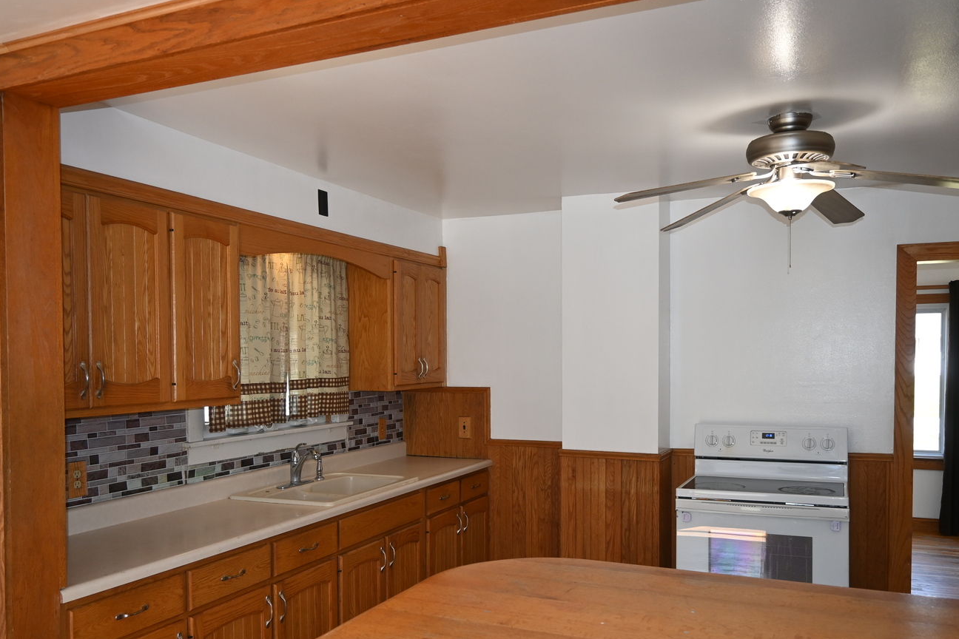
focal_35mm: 30
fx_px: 799
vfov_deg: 43.4
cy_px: 385
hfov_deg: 61.9
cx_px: 475
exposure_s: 1/125
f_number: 3.5
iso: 360
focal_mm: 16
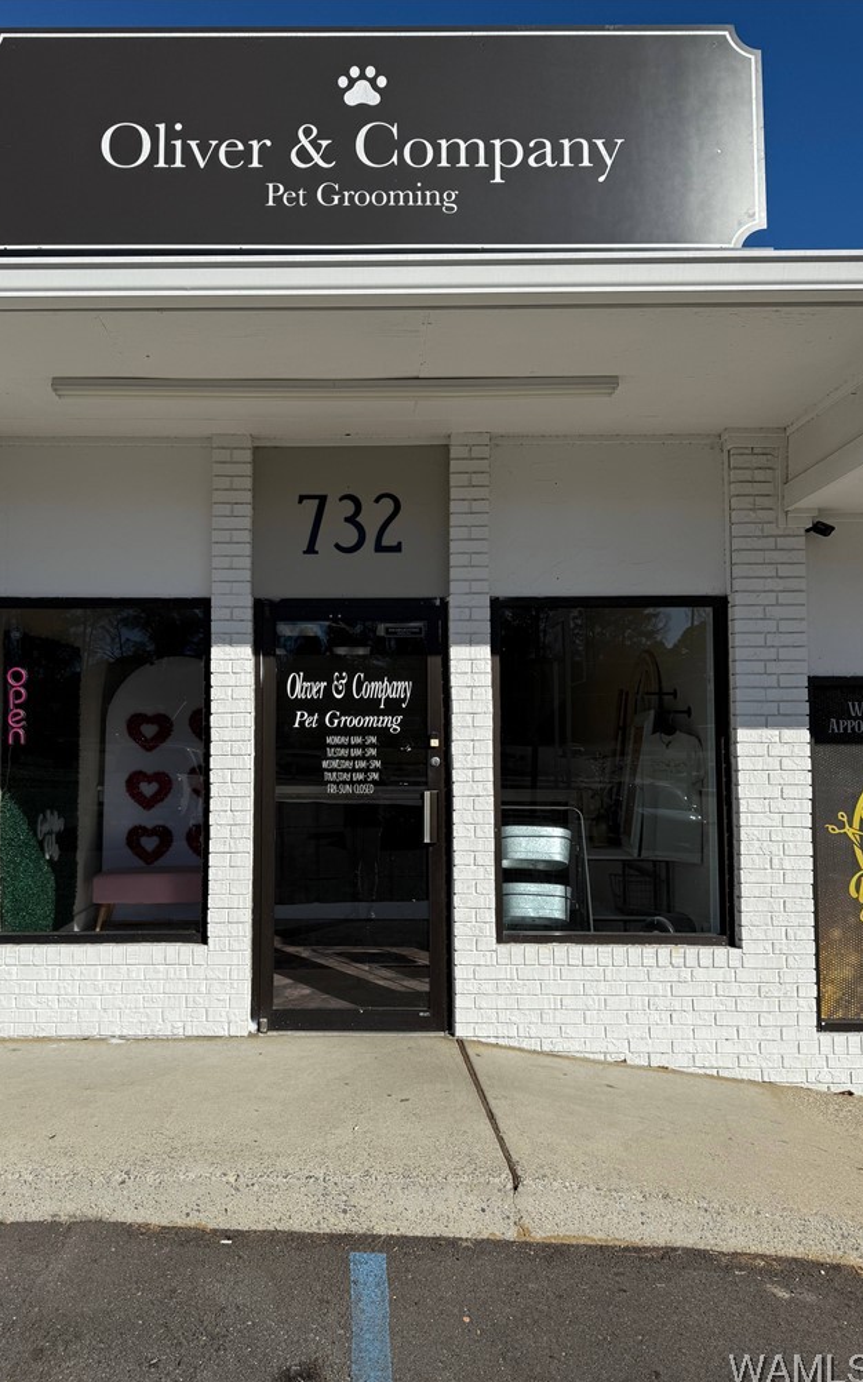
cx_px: 353
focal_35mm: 26
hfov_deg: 47.4
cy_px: 703
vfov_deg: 70.4
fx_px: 979
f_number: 1.78
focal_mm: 6.76
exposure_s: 1/9091
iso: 80
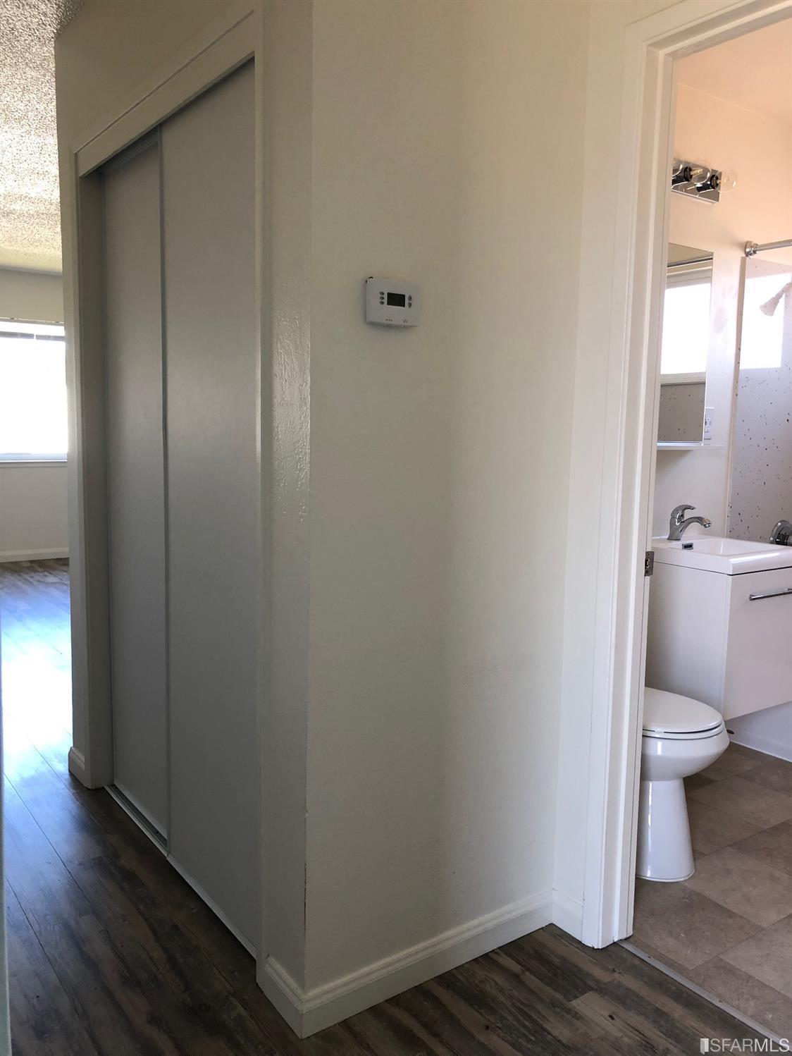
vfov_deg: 63.4
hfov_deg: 49.8
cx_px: 396
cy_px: 528
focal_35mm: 28
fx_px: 854
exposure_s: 1/30
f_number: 1.8
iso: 25
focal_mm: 4
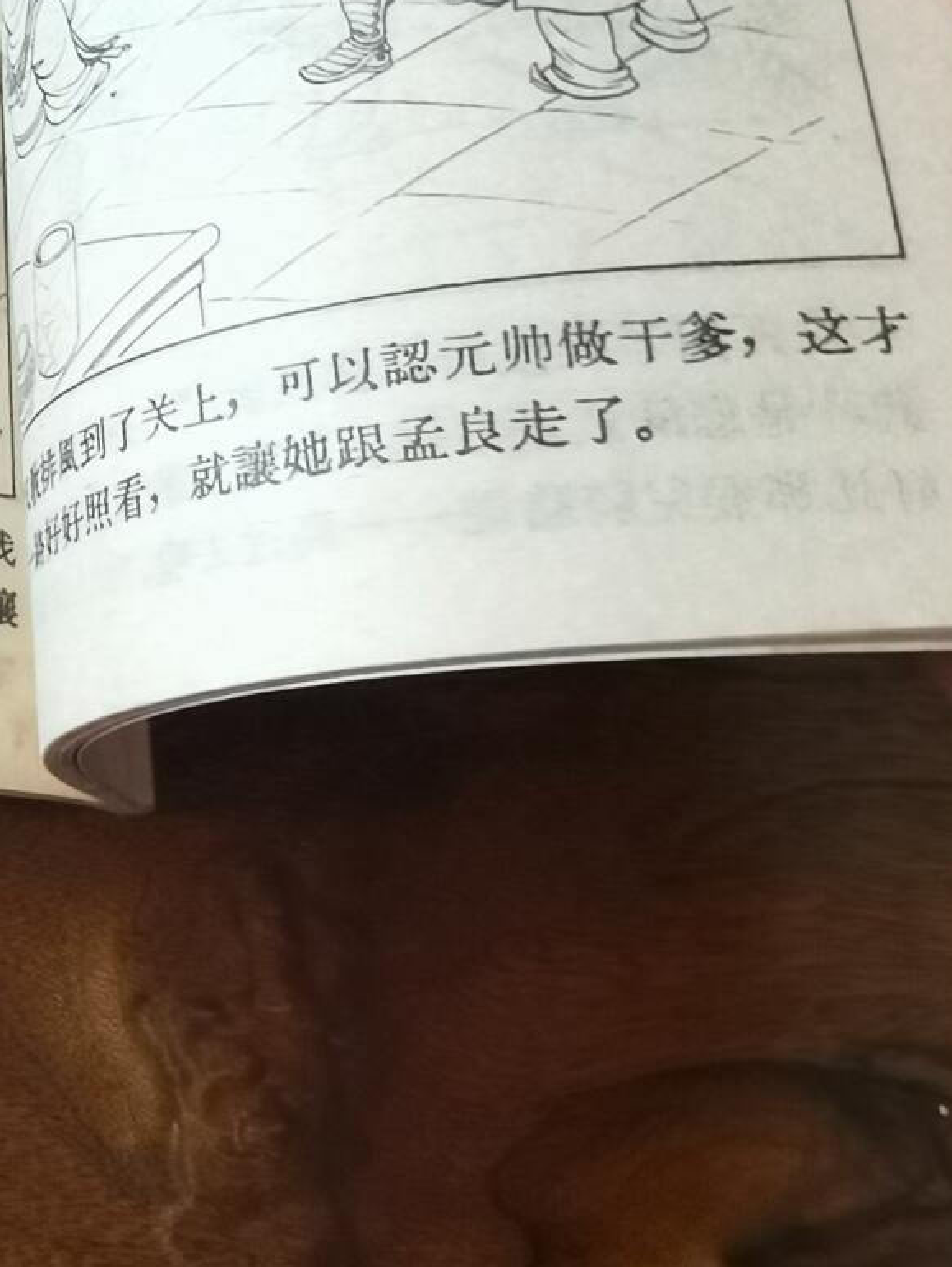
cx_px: -23
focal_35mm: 63
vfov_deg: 30.1
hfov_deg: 22.3
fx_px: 2308
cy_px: 276
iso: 160
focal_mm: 2.26
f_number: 2.2
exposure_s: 1/50
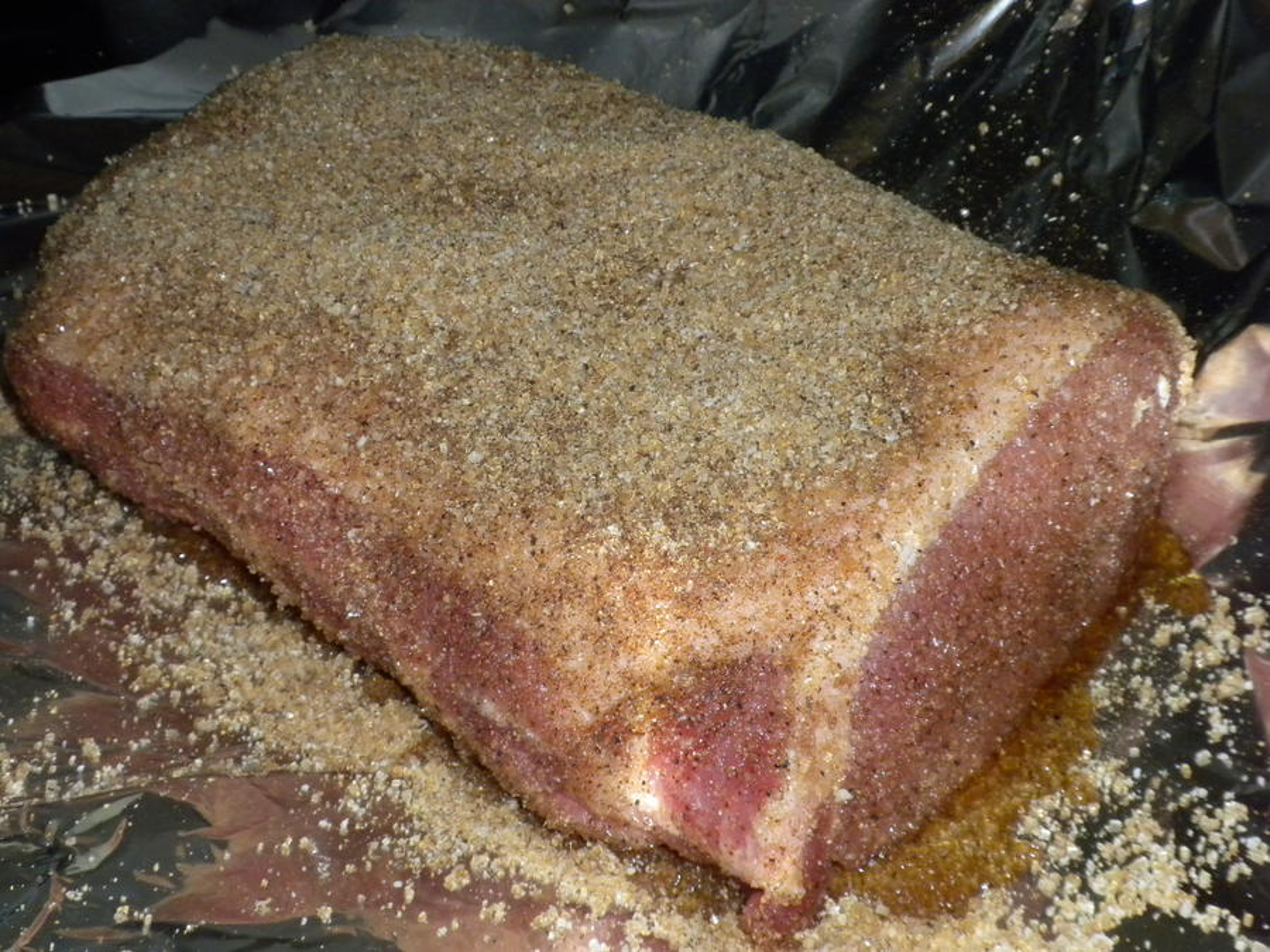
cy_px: 476
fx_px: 1908
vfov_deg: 28.0
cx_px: 635
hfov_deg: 36.8
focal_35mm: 52
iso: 400
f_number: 11
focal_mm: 9.1
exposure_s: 1/30
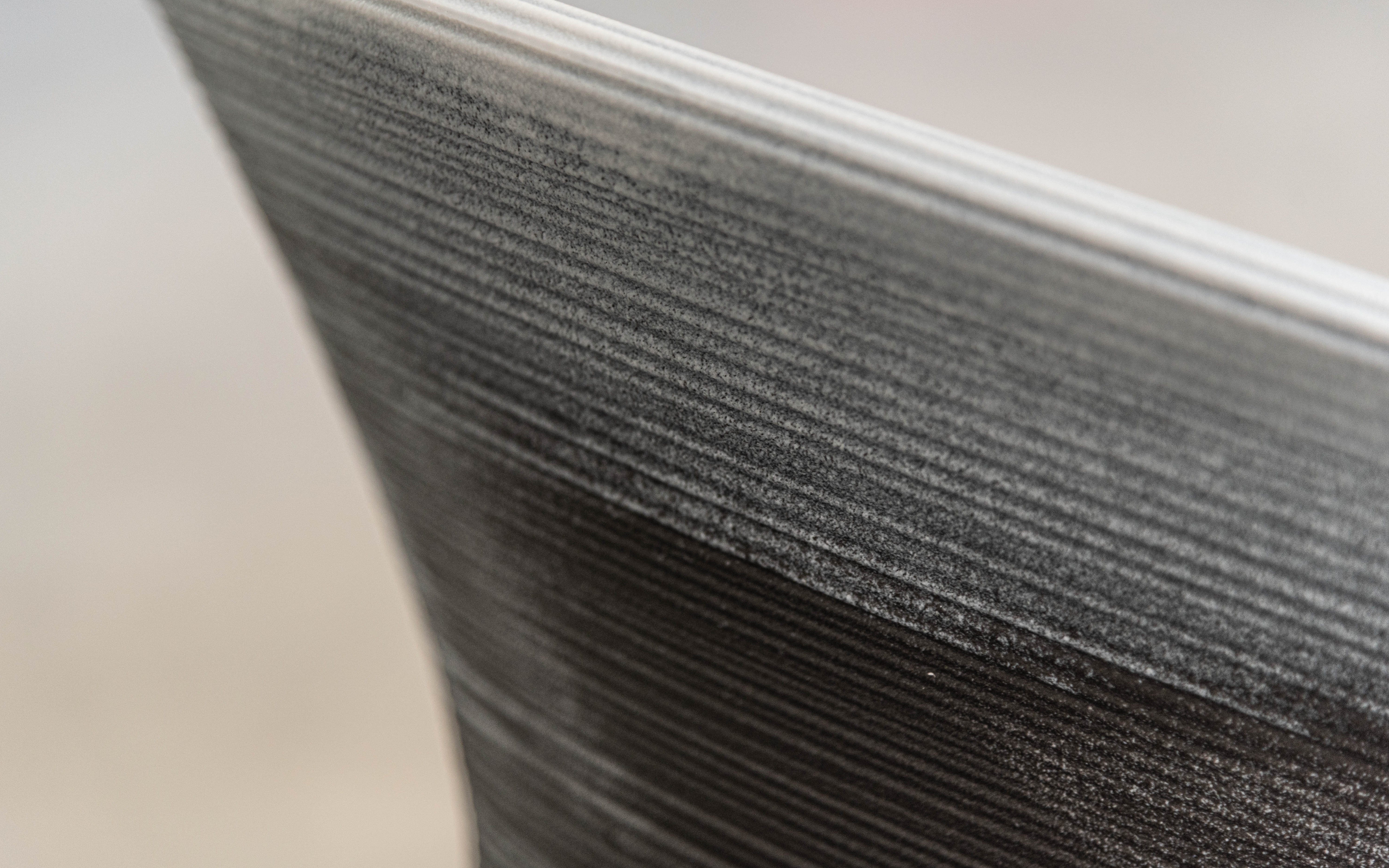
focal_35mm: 123
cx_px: 696
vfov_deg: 10.7
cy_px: 421
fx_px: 4656
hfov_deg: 17.0
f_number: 4
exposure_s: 1/60
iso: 320
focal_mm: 120
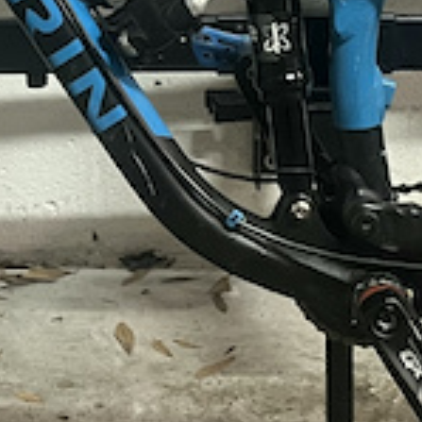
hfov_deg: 14.2
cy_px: -99
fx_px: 1696
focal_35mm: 123
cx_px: 139
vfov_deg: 13.7
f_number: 1.6
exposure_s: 1/40
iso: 400
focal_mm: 5.1
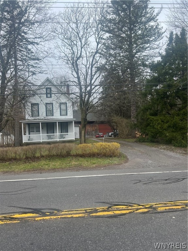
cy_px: 126
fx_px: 188
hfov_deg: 53.1
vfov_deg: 67.3
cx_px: 94
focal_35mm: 26
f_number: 1.5
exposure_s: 1/1280
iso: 50
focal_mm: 5.7
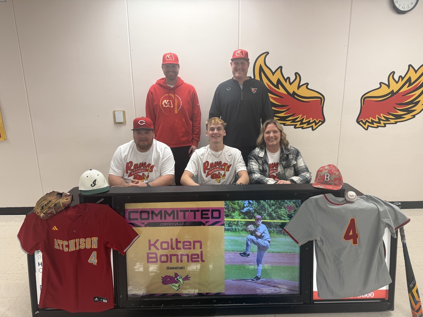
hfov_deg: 71.6
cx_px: 212
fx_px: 293
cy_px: 158
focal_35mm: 24
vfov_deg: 56.8
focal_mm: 6.76
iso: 80
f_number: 1.78
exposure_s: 1/120
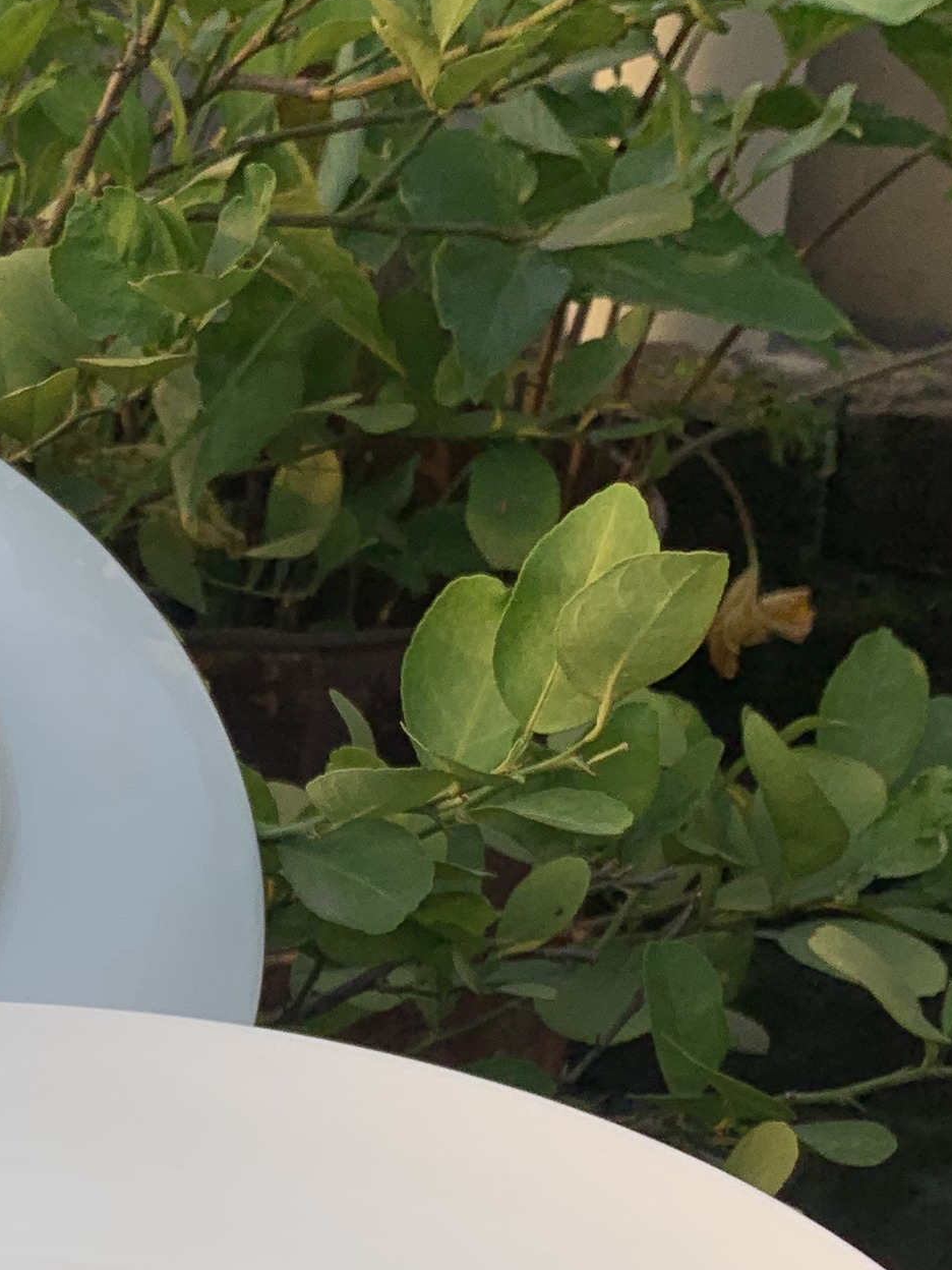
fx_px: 3080
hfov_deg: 17.1
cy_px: 1100
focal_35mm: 84
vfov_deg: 22.8
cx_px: -60
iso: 25
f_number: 1.8
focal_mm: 4.25
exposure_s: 1/1406
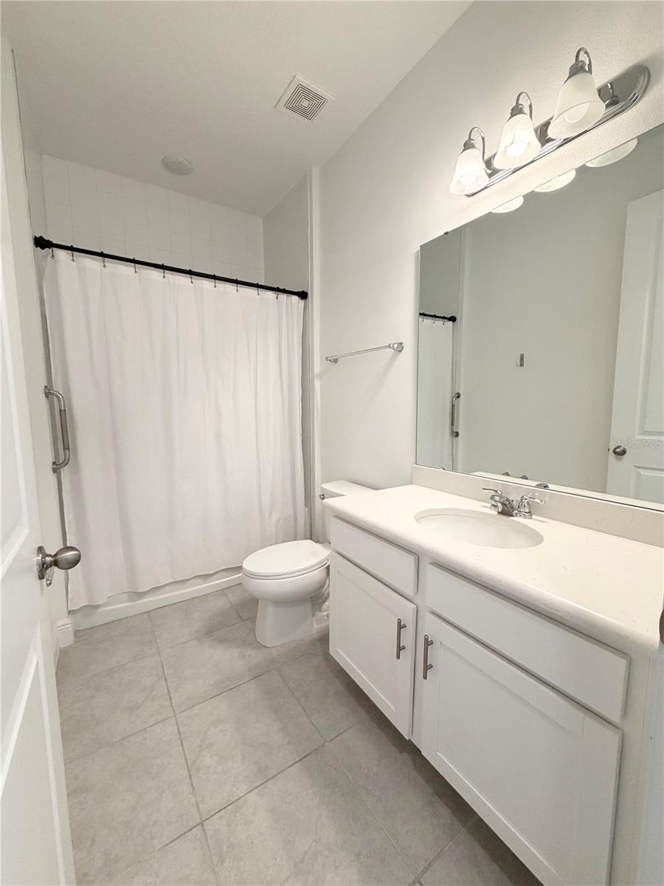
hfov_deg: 85.7
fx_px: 358
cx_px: 332
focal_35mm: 14
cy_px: 443
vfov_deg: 102.1
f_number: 2.2
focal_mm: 2.22
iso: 200
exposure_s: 1/120
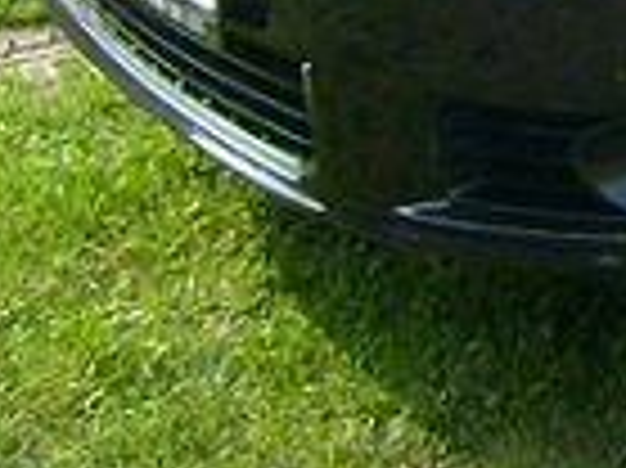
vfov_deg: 7.3
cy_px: -477
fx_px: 3541
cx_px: 1671
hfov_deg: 8.8
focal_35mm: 196
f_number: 7.1
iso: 80
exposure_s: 1/90
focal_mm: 5.8
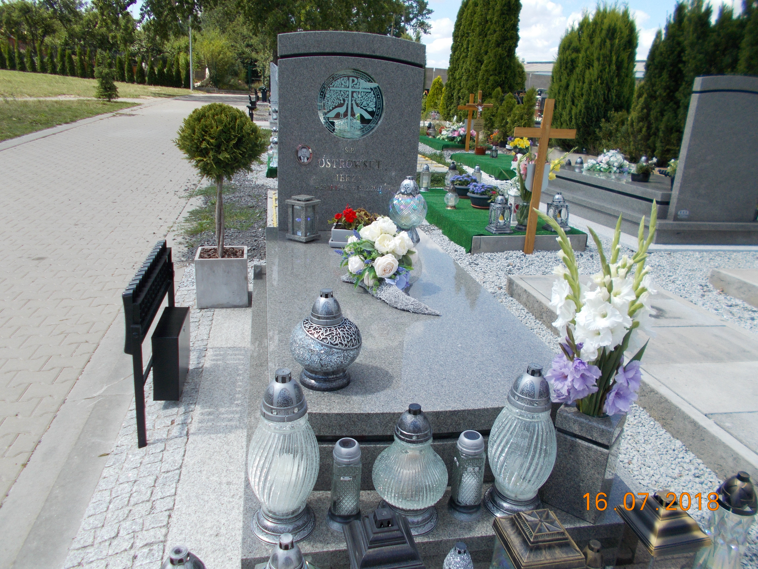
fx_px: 569
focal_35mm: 26
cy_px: 284
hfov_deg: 67.3
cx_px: 379
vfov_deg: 53.1
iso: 80
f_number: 8
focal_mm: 4.6
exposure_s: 1/100
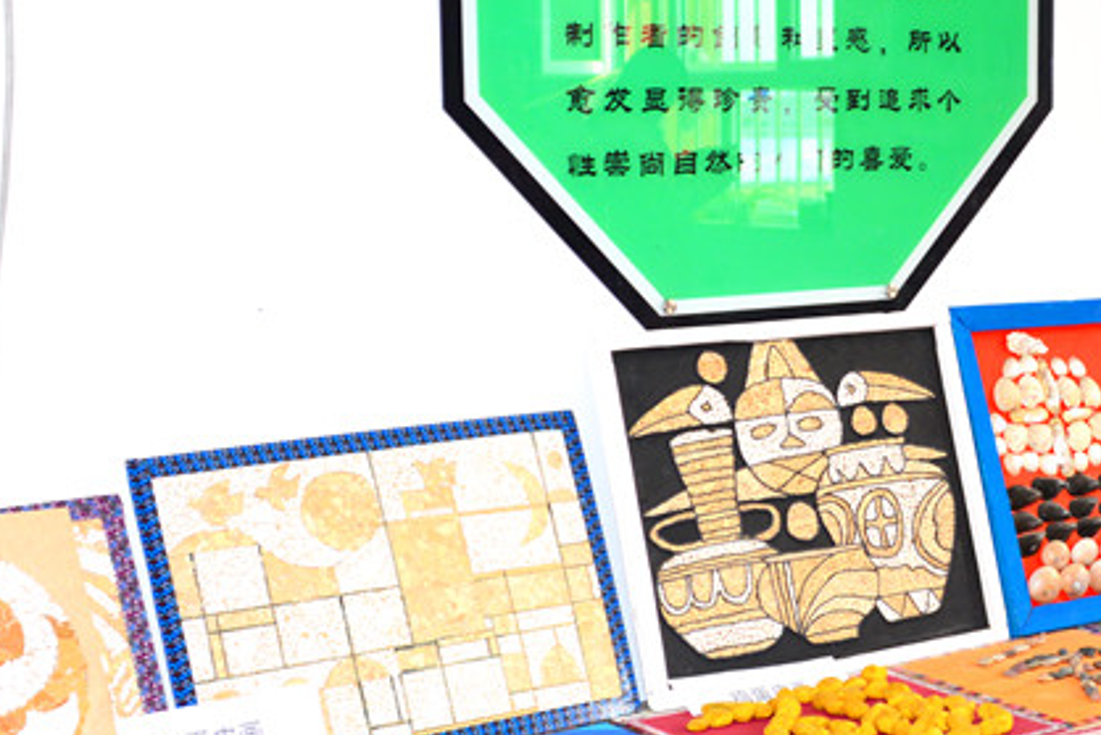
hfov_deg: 29.6
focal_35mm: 67
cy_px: 407
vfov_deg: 20.3
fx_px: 2050
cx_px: 835
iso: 250
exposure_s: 1/80
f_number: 3.5
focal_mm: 28
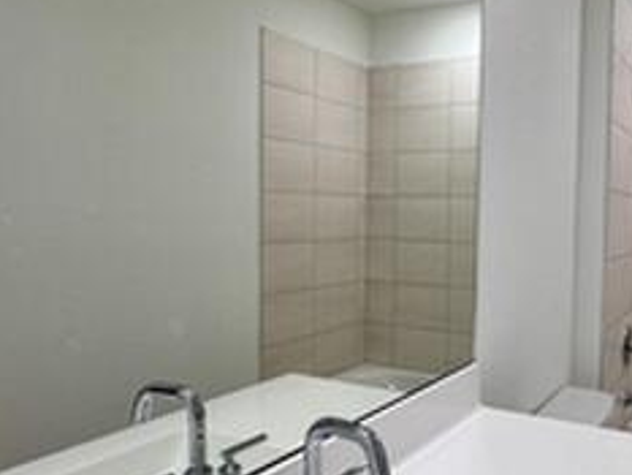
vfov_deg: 56.9
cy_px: 242
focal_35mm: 24
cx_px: 494
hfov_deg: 65.9
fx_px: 438
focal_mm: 2.22
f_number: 2.2
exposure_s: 1/120
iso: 100
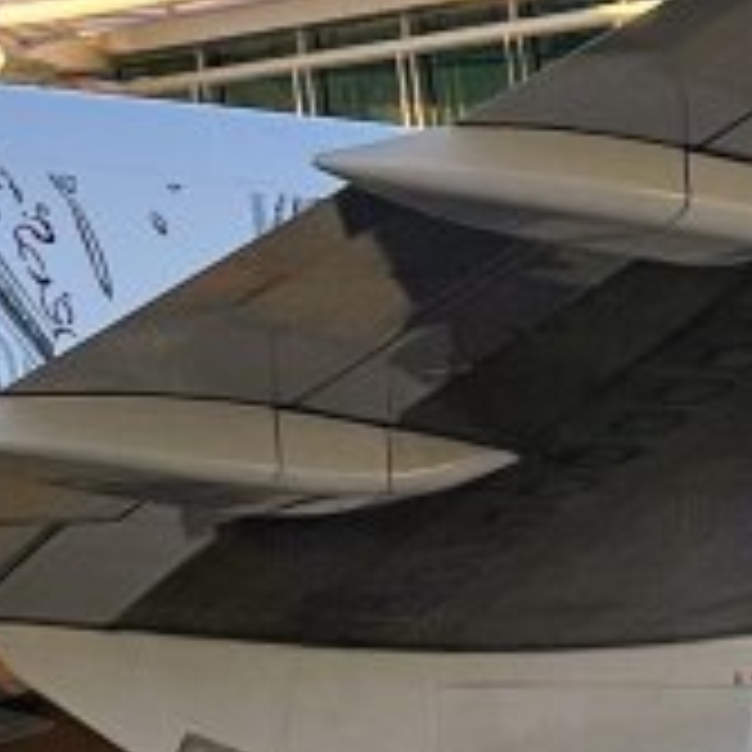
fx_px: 8135
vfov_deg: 5.3
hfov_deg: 5.3
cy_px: -144
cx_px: 338
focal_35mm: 331
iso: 25
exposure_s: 1/631
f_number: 2
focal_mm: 6
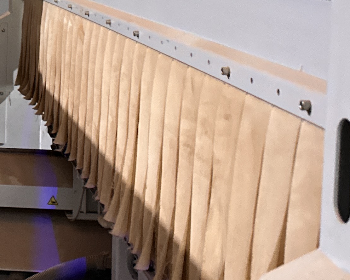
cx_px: -186
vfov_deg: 17.6
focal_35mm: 85
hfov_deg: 19.4
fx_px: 881
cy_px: -4
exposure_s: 1/50
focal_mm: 6.86
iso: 800
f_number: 1.78
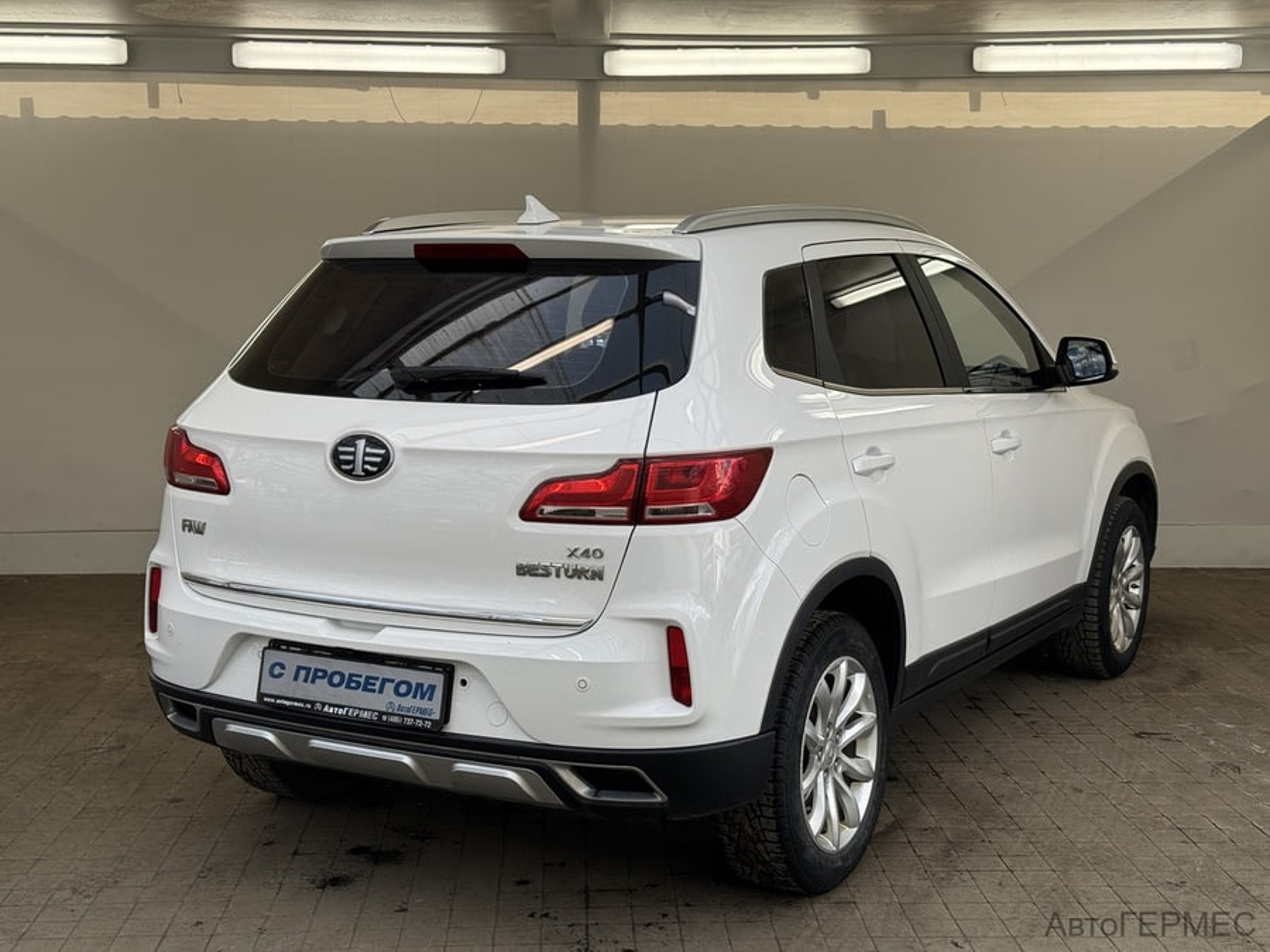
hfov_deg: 39.7
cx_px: 635
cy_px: 476
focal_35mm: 48
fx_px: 1761
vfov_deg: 30.3
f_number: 1.78
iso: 64
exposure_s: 1/812
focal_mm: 6.76
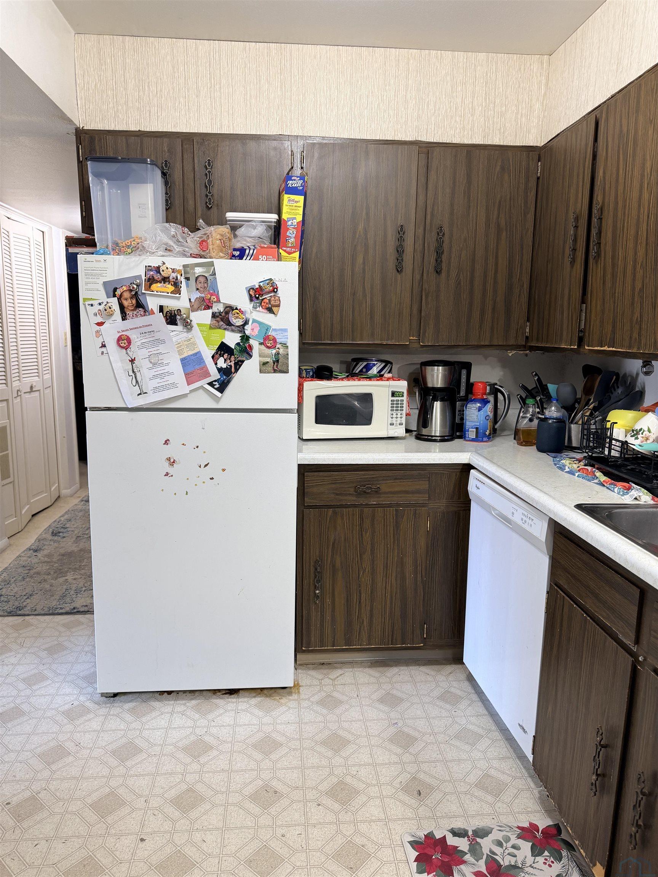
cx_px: 329
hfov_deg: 56.8
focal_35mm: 24
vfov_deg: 71.6
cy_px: 438
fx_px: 608
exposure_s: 1/60
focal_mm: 6.76
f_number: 1.78
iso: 200
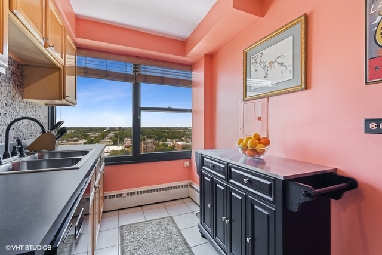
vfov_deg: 73.8
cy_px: 128
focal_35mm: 16
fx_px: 170
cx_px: 191
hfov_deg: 96.7
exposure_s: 1/4
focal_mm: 16
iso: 200
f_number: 9.5
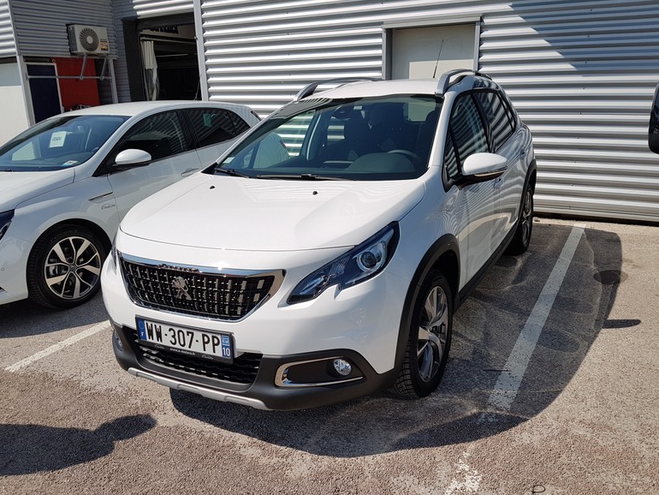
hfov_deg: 65.3
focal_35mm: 27
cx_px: 339
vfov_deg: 51.4
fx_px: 514
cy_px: 255
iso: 40
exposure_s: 1/3664
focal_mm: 4.2
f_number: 1.7
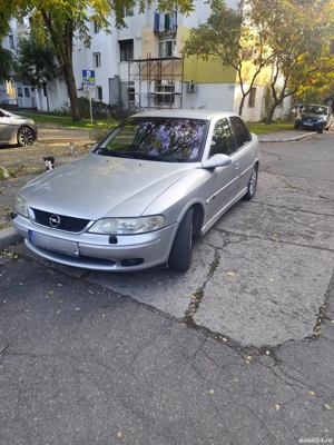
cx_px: 167
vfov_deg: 73.9
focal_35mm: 23
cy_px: 222
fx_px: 296
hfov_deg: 58.9
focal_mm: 6.19
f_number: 1.65
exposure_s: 1/144
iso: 50
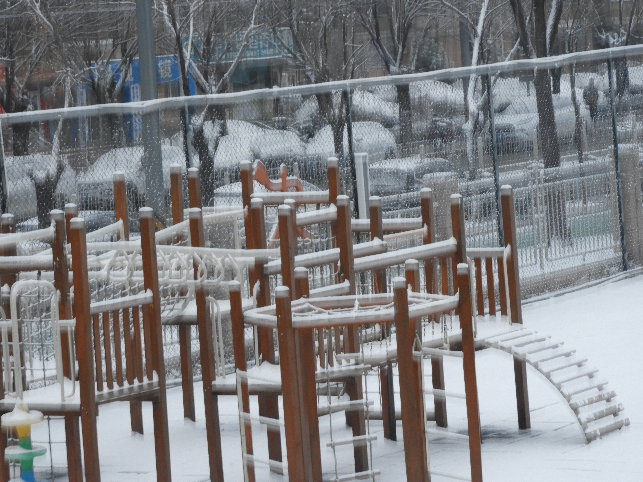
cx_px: 322
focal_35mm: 170
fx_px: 3158
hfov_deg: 11.6
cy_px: 241
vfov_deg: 8.7
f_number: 5.2
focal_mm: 30.5
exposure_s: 1/15
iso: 450
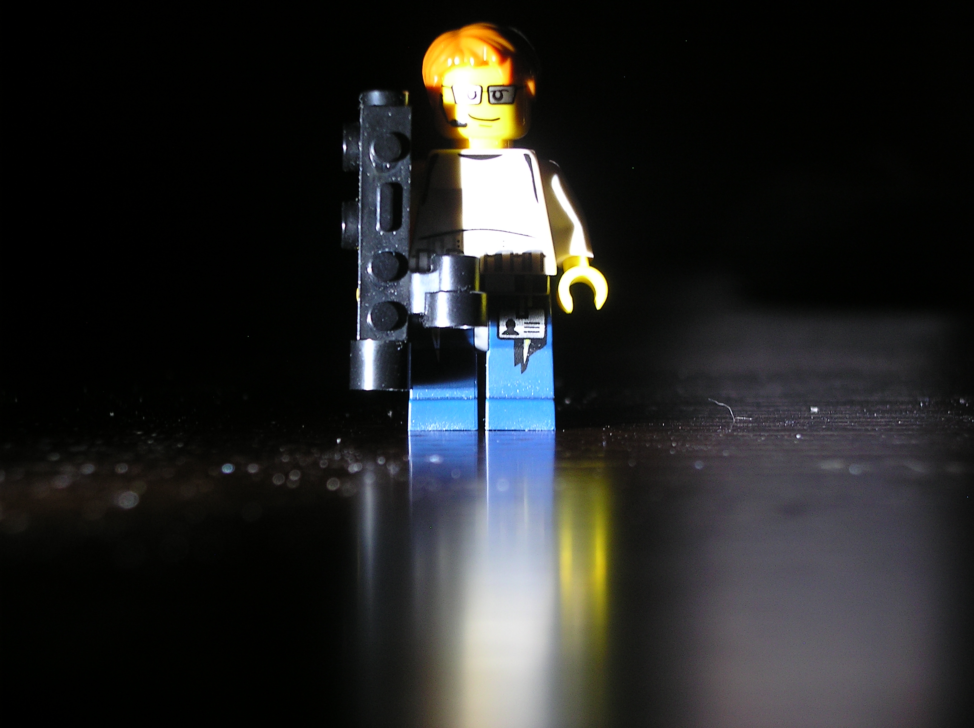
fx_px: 2755
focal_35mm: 98
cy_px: 364
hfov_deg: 20.0
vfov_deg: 15.1
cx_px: 487
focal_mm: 20.4
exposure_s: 1/5
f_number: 3.8
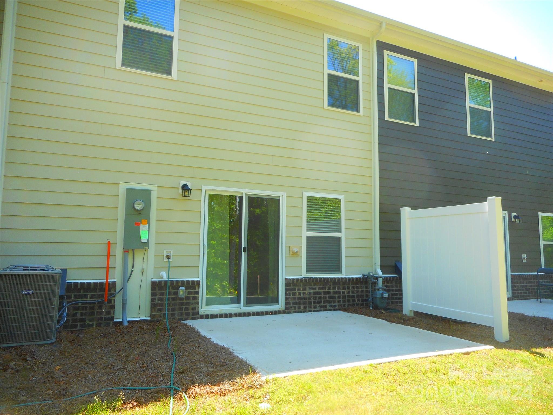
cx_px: 276
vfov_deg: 54.9
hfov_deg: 69.4
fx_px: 399
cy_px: 208
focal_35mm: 25
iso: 80
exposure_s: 1/125
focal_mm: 4.5
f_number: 3.7
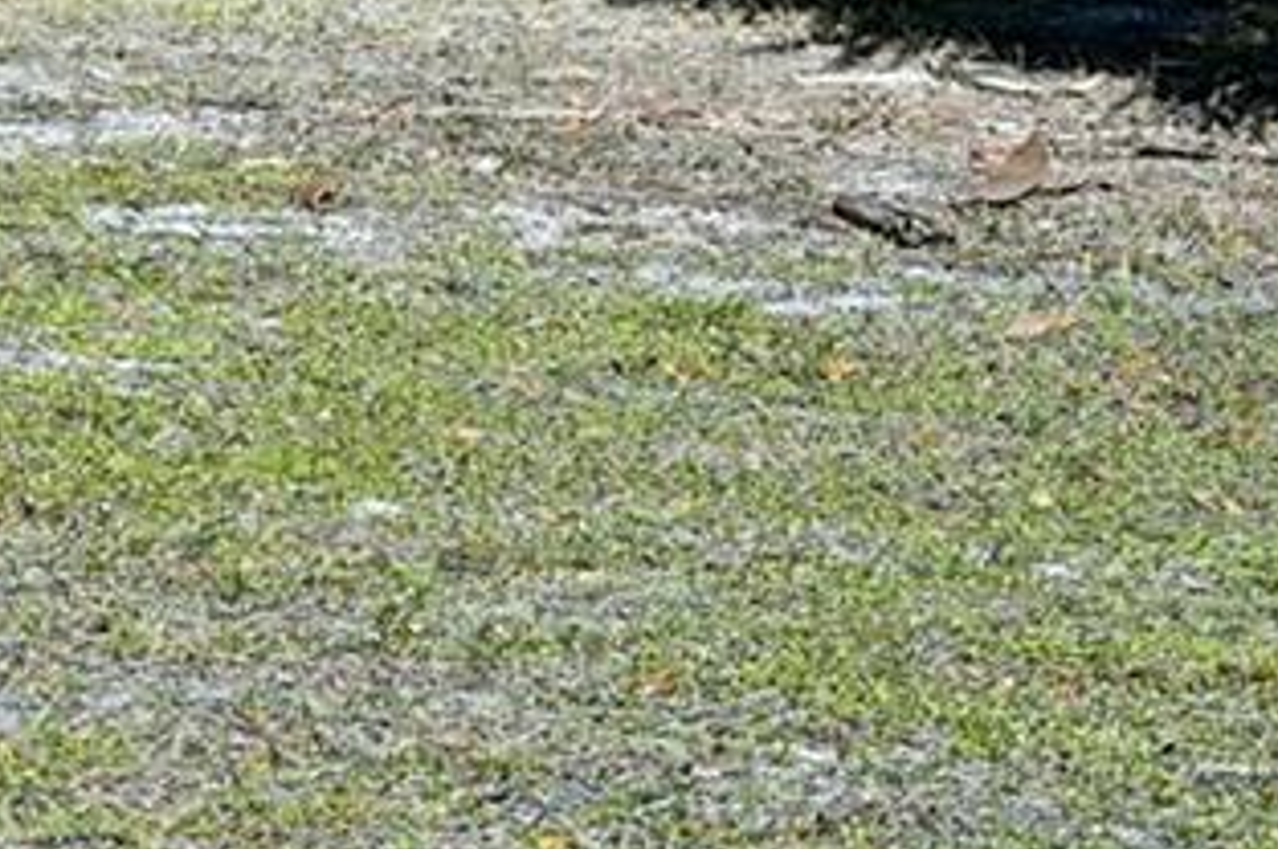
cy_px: -971
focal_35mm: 312
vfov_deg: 4.3
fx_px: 11064
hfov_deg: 6.4
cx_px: -1547
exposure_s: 1/500
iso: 140
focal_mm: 61
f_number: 5.6
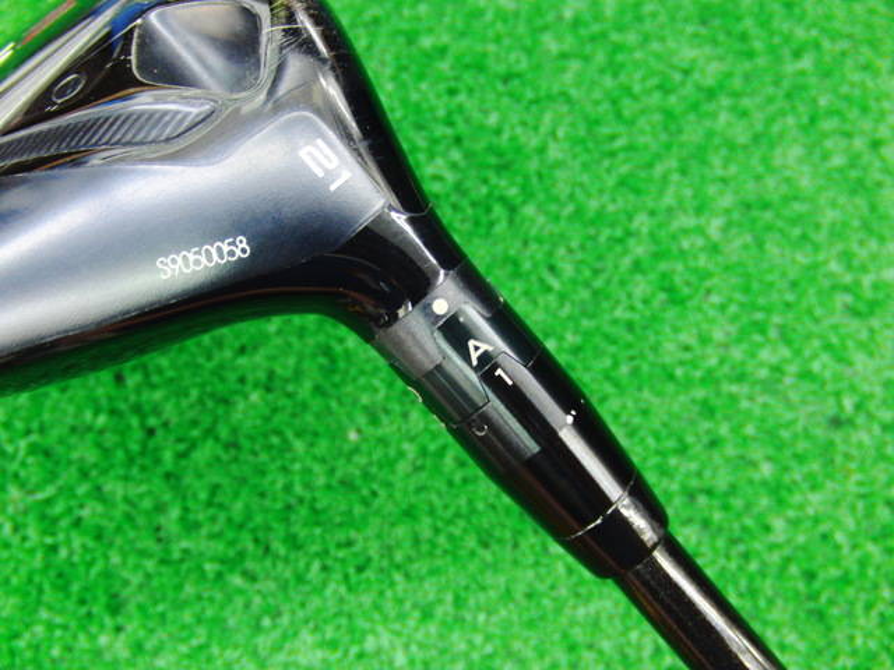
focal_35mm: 37
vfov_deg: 38.7
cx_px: 447
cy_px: 335
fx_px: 956
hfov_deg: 50.1
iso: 400
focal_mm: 6.42
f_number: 3.6
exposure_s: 1/15
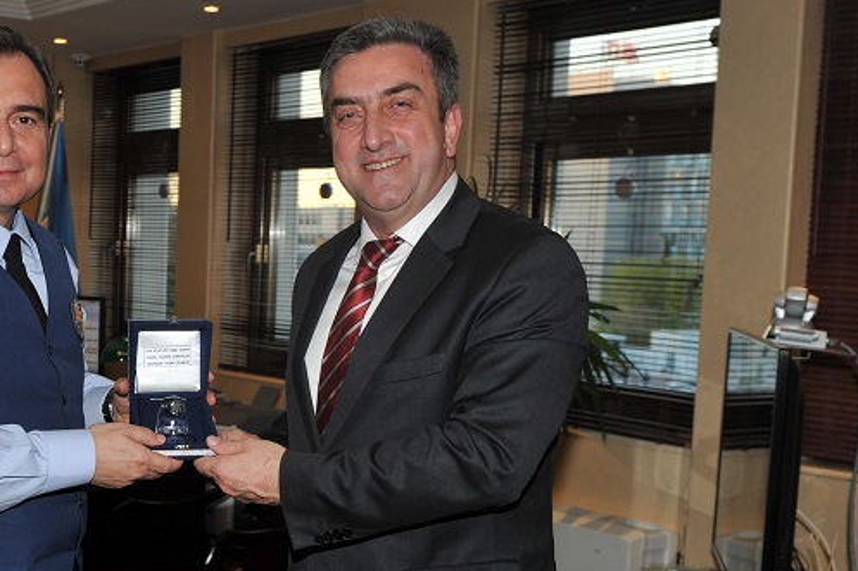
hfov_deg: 31.2
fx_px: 1501
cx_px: 195
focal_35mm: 63
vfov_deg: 21.5
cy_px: 391
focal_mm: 32
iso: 320
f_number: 5.6
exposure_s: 1/60
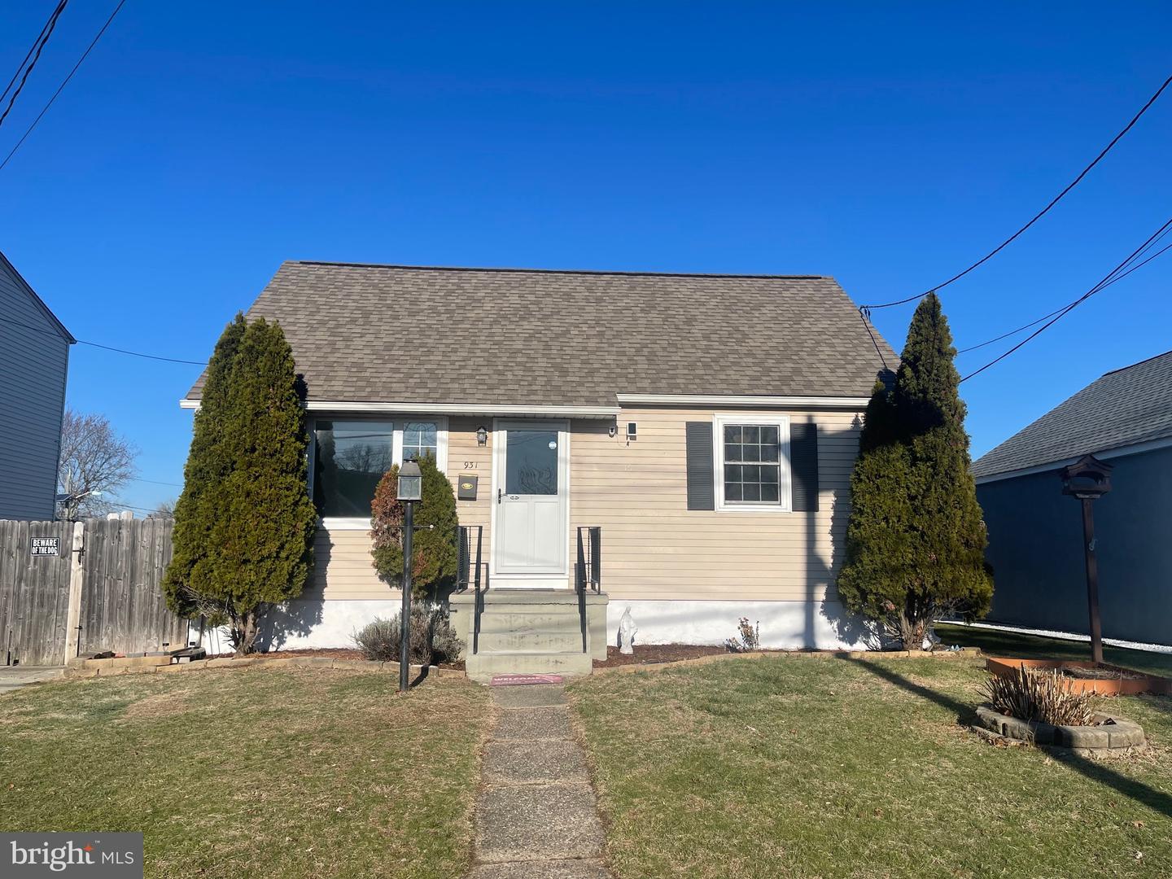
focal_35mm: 25
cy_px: 440
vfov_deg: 54.9
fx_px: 846
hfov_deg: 69.4
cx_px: 586
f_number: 1.6
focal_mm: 5.1
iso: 32
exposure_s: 1/5618
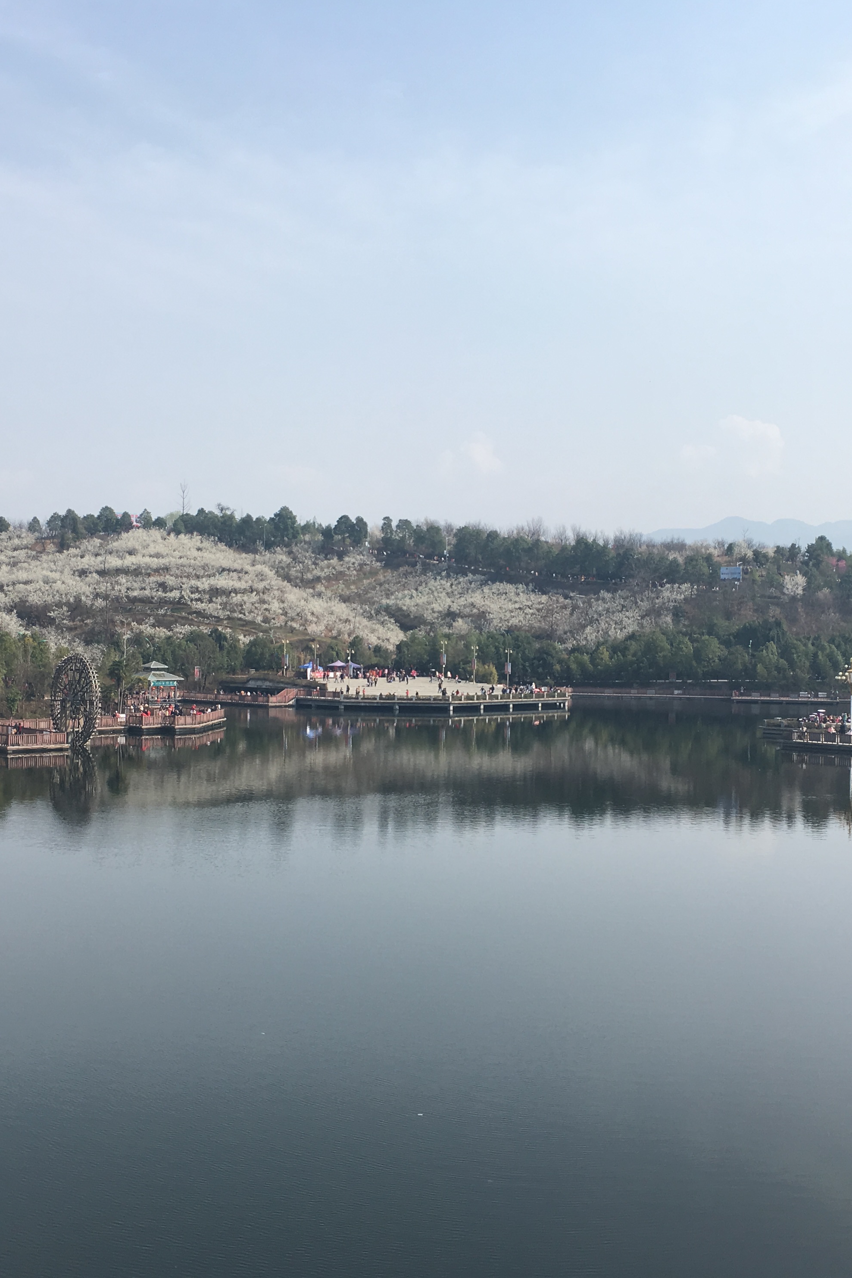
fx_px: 1456
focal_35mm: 41
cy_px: 643
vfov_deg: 47.4
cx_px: 420
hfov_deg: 32.6
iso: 25
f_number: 2.2
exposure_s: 1/950
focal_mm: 4.15
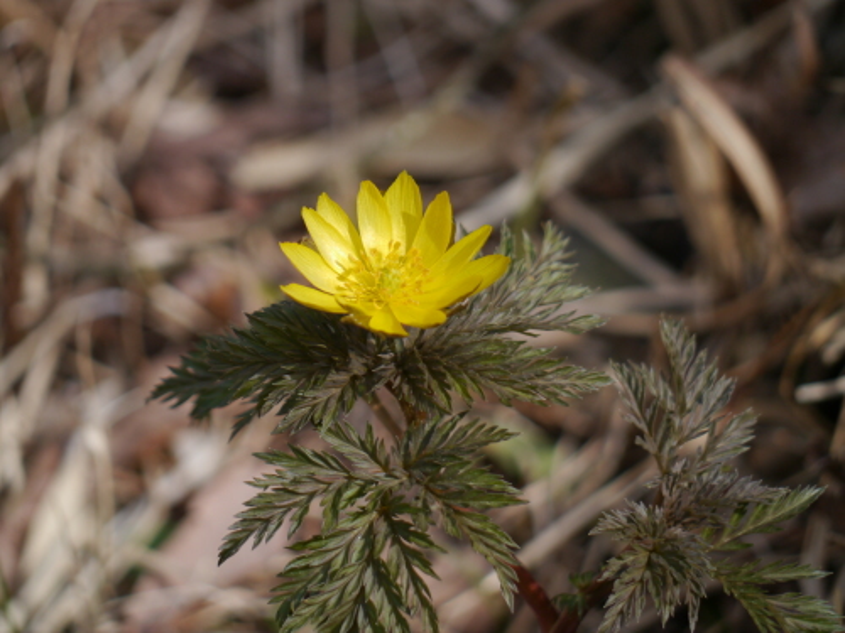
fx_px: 9764
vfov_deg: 3.7
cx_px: 422
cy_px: 316
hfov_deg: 5.0
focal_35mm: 400
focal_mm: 200
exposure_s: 1/500
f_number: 5.6
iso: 160
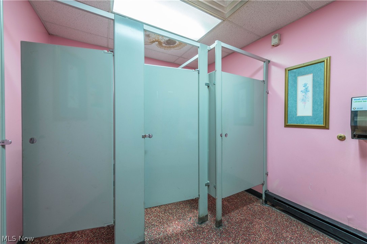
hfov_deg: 104.3
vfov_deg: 81.1
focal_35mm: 14
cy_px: 122
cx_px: 184
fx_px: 143
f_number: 7.1
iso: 200
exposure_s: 1/60
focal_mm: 14
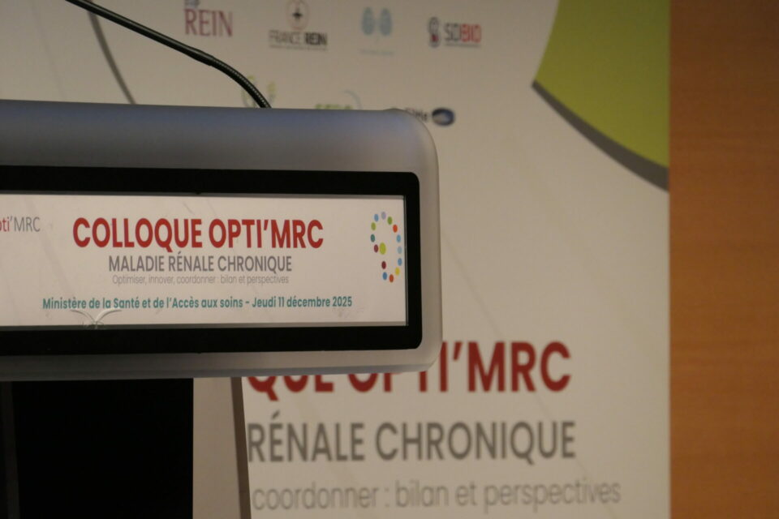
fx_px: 7768
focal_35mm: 359
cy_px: 260
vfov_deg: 3.8
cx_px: 390
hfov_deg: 5.7
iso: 1600
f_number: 6.4
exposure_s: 1/100
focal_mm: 131.3
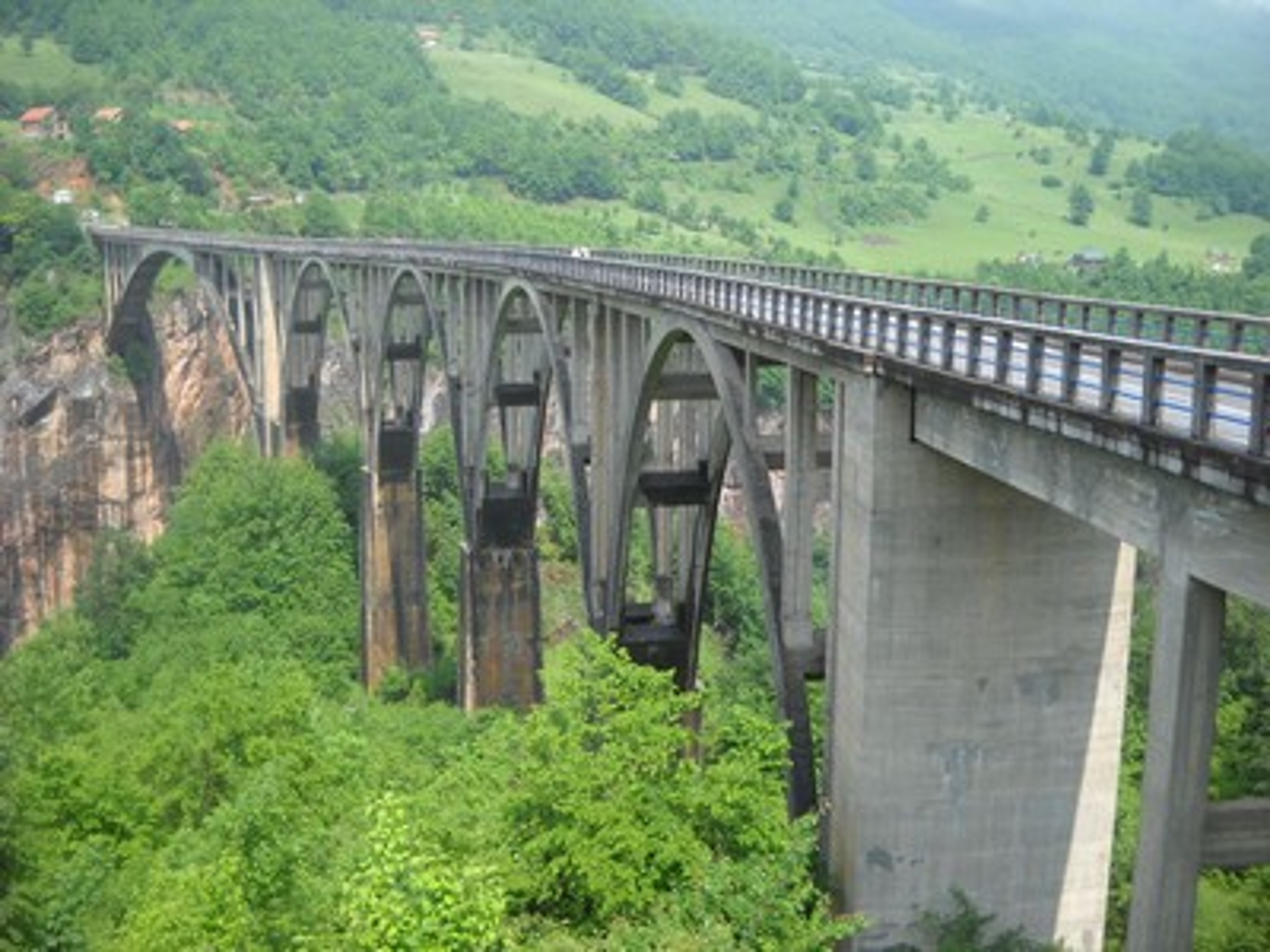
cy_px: 476
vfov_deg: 35.1
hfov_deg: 45.8
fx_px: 1504
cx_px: 635
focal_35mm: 41
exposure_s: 1/402
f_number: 3.1
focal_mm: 6.72
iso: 64
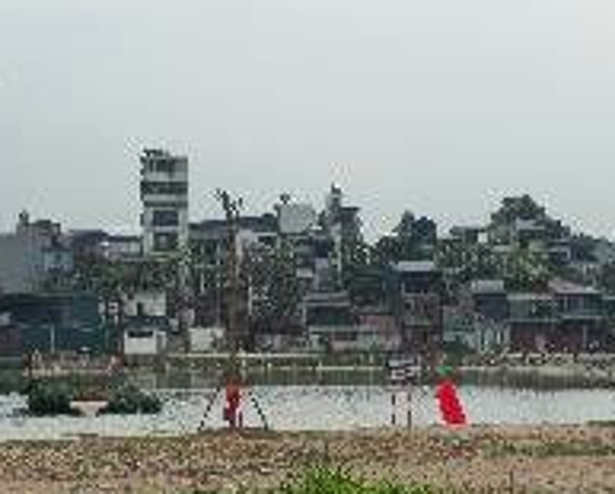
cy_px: 214
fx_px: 2169
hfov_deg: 16.1
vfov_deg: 13.0
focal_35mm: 119
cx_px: 226
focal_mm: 6.3
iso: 12
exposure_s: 1/728
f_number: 1.7
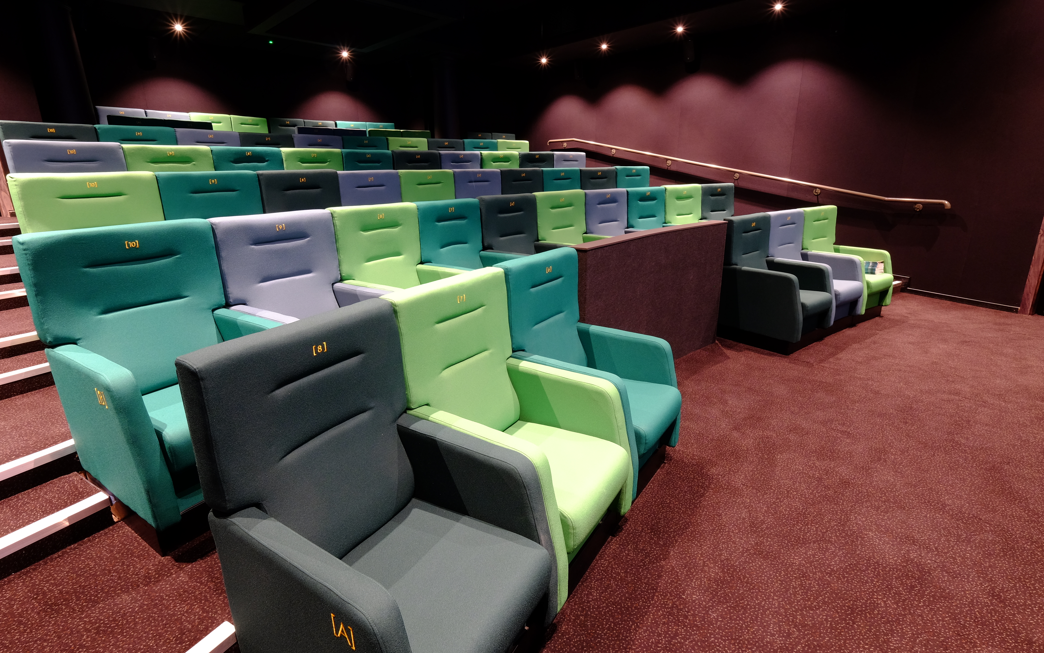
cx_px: 503
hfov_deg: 97.8
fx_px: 455
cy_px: 300
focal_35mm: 16
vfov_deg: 71.1
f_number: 11
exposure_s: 7.5
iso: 400
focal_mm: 10
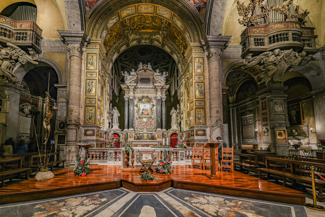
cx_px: 162
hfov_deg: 104.2
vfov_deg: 81.3
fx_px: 126
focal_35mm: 14
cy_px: 108
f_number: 7.1
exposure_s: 1/1.3
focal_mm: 14
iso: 100
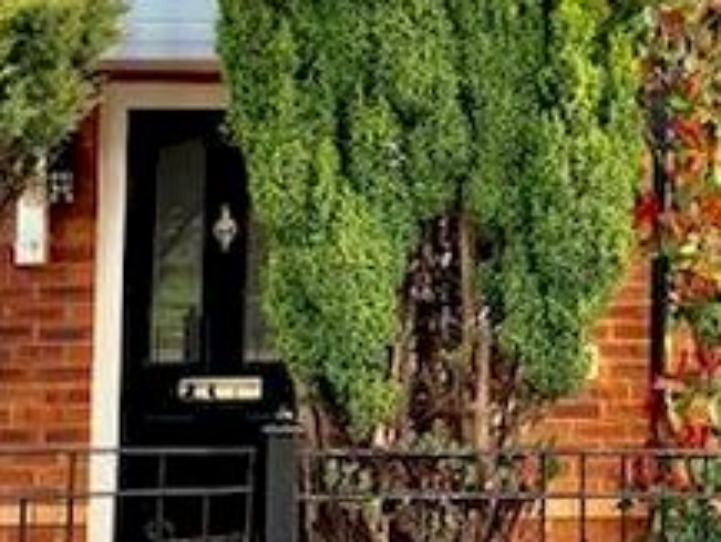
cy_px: 91
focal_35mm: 84
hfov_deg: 22.8
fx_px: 1751
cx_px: 625
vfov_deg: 17.4
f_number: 1.8
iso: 25
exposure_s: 1/318
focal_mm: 4.25
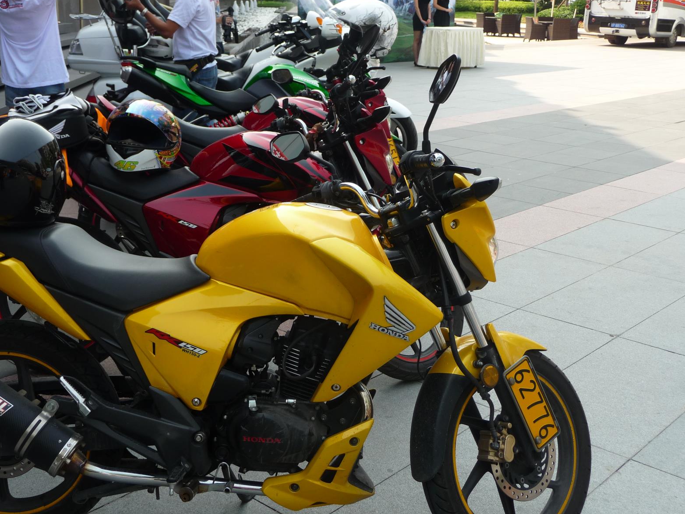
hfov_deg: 42.9
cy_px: 259
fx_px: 871
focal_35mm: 44
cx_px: 336
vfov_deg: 32.9
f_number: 4
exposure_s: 1/200
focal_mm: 7.1
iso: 100
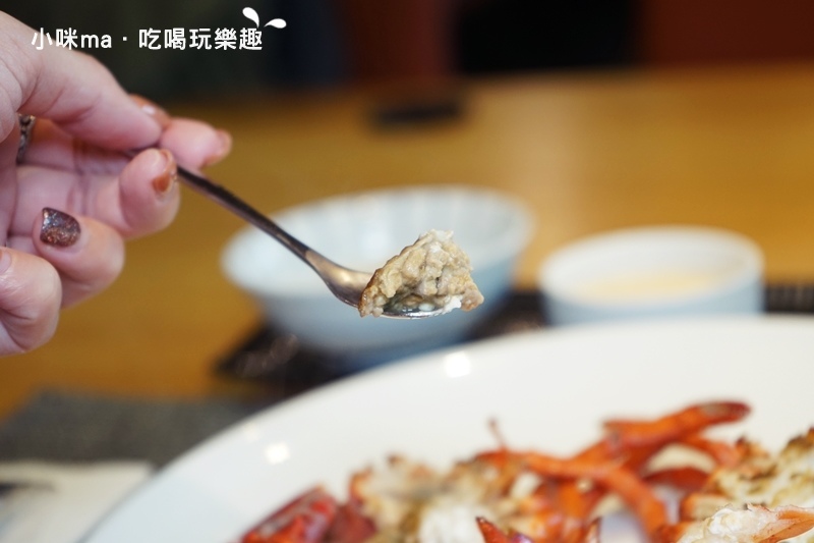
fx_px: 1582
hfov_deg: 28.8
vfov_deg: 19.4
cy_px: 272
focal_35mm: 70
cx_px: 407
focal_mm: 70
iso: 1000
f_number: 5.6
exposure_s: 1/80
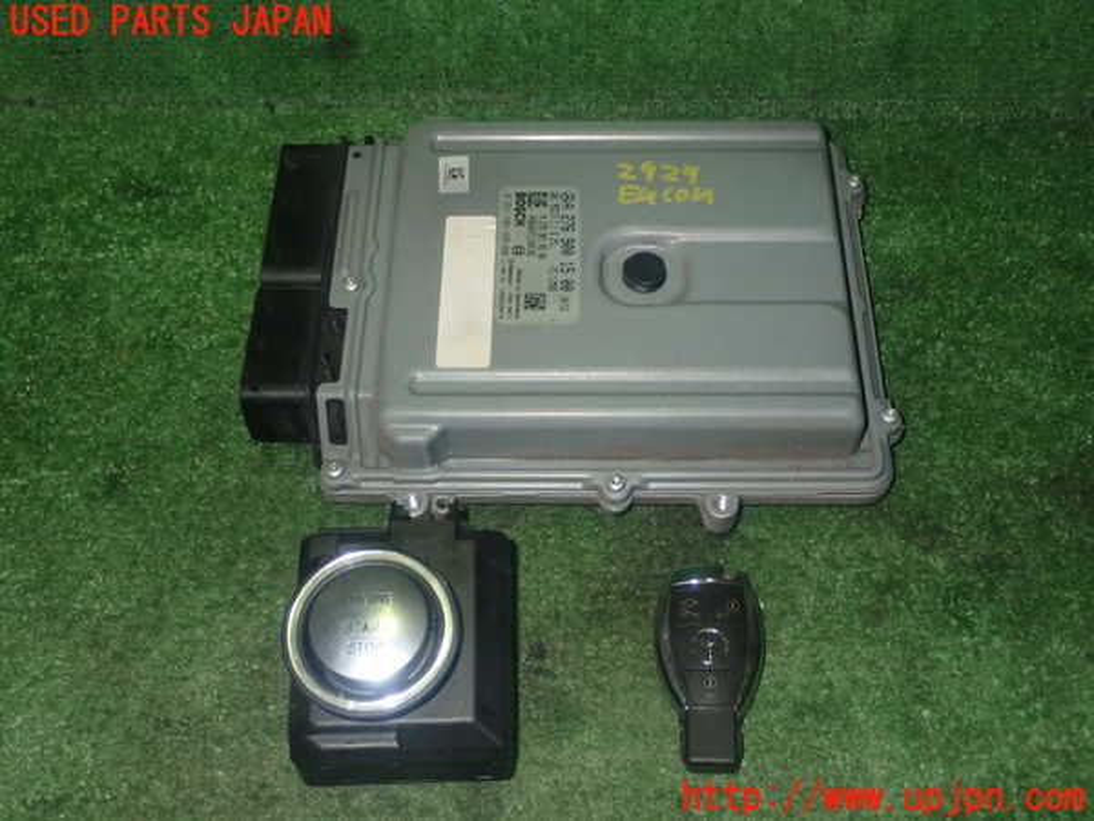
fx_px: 1391
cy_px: 410
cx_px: 547
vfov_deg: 32.9
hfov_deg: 42.9
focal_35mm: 44
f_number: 9
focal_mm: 7.84
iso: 800
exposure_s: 1/40
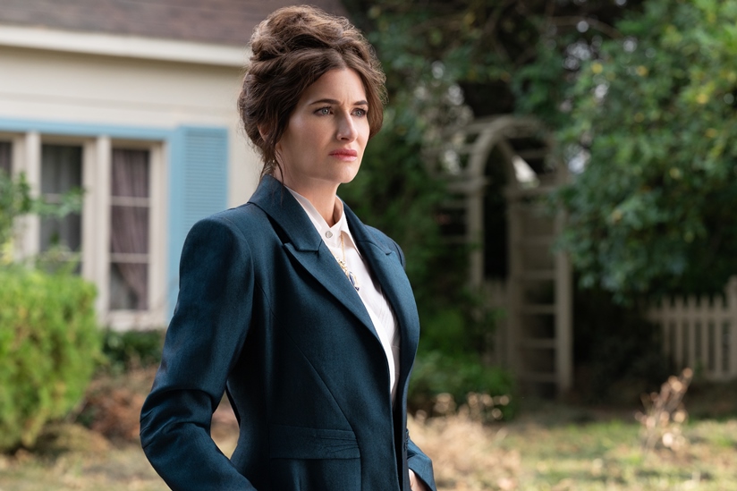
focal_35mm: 95
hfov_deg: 21.5
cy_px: 246
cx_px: 368
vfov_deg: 14.4
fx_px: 1944
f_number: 5
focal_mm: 95
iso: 1250
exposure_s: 1/400
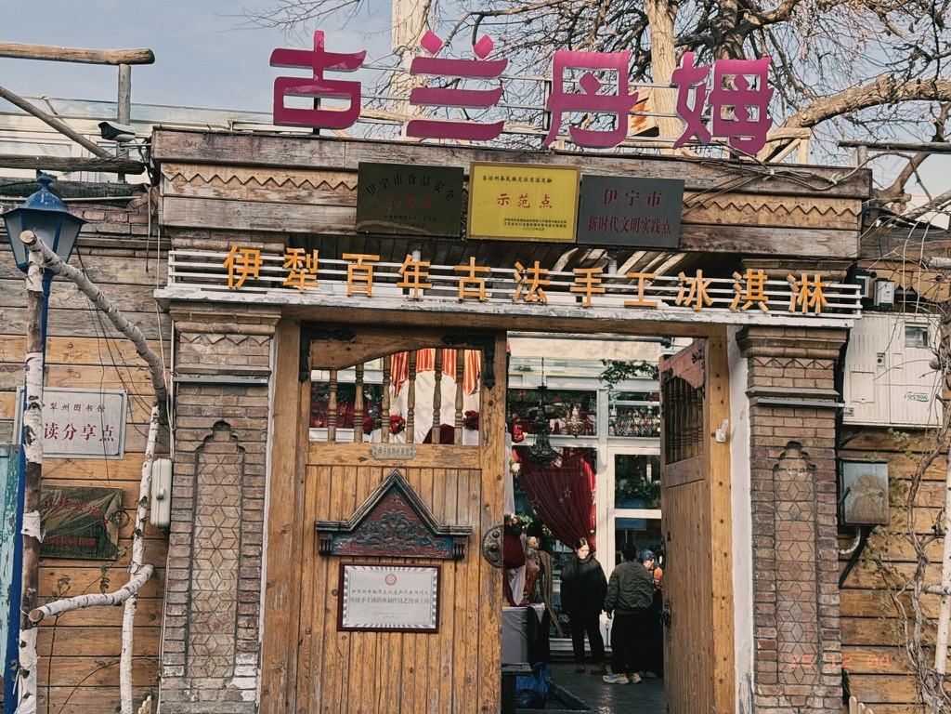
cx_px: 476
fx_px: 1319
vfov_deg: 30.3
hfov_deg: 39.7
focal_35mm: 48
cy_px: 357
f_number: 1.78
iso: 80
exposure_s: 1/875
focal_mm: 6.76
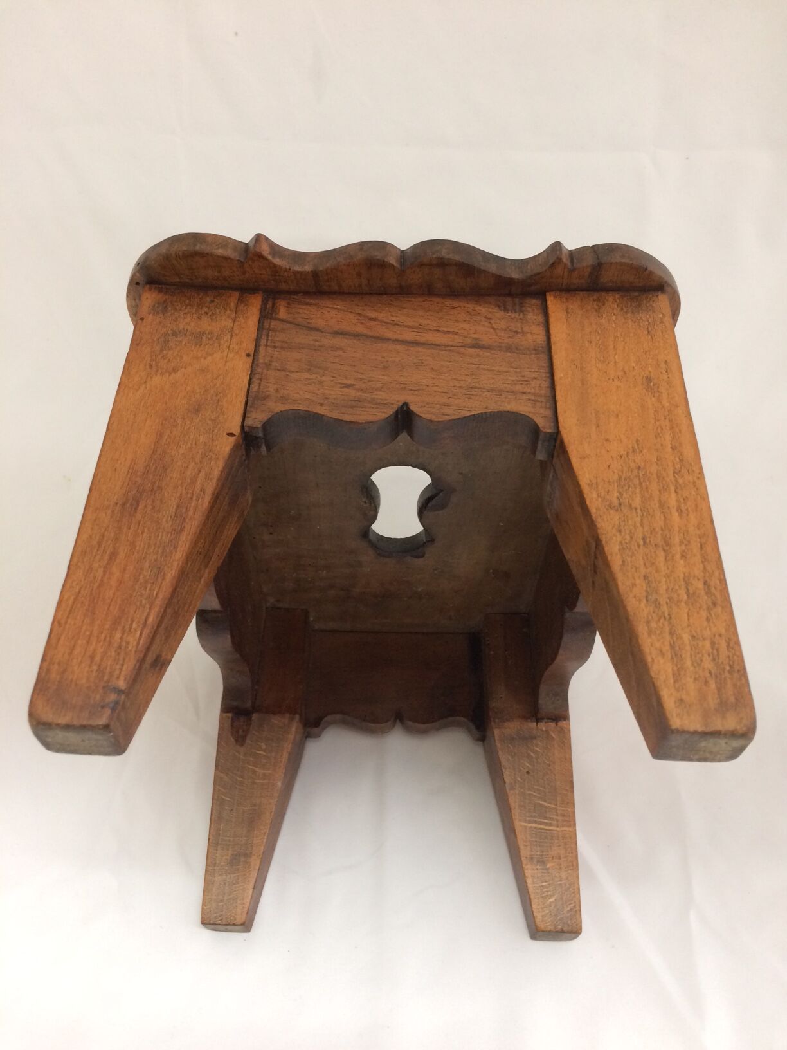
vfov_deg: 61.7
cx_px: 394
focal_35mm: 29
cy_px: 525
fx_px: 879
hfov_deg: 48.2
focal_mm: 4.15
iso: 160
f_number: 2.2
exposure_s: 1/33
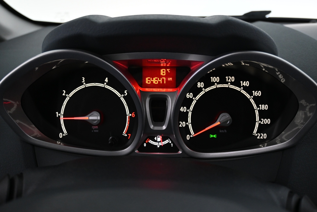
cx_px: 158
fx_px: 297
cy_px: 106
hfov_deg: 56.1
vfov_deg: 39.1
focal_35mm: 34
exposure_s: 1/40
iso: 1800
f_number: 4
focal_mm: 22.5
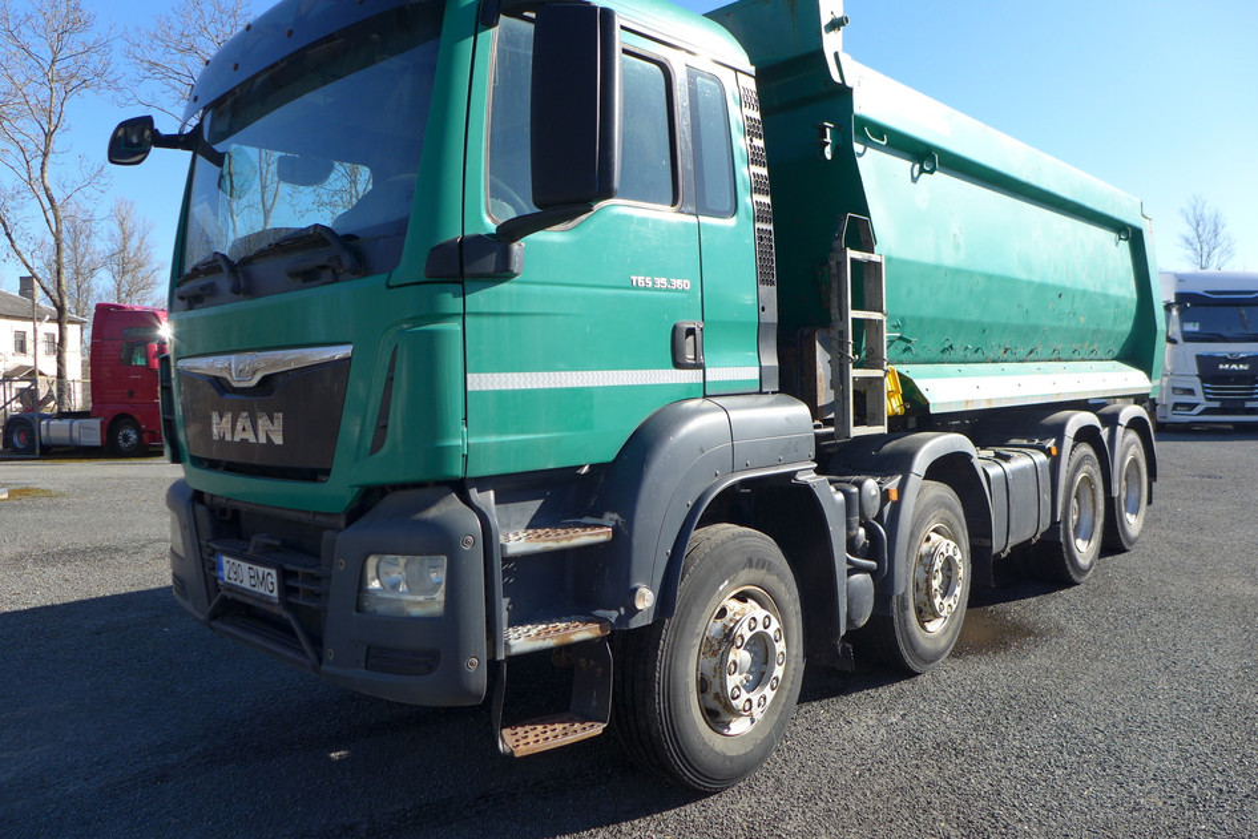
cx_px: 629
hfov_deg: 73.7
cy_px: 420
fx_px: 839
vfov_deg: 53.2
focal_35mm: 24
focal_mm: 4.7
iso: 80
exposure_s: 1/2000
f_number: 1.8
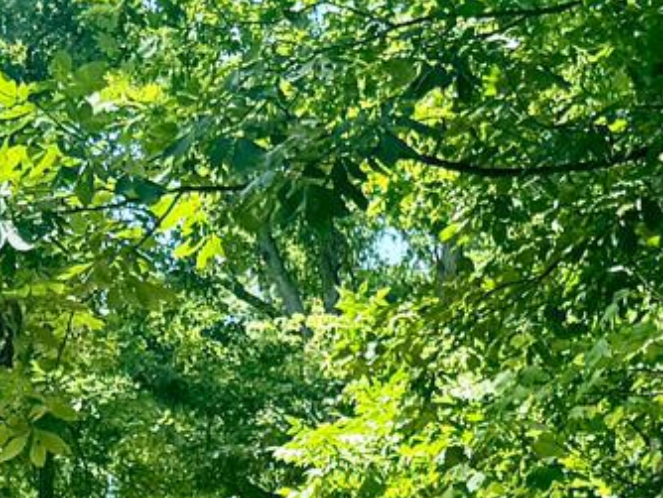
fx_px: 2818
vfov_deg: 9.3
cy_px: 1091
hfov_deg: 13.4
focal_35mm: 147
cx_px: 171
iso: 80
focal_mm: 6.76
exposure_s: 1/782
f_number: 1.78
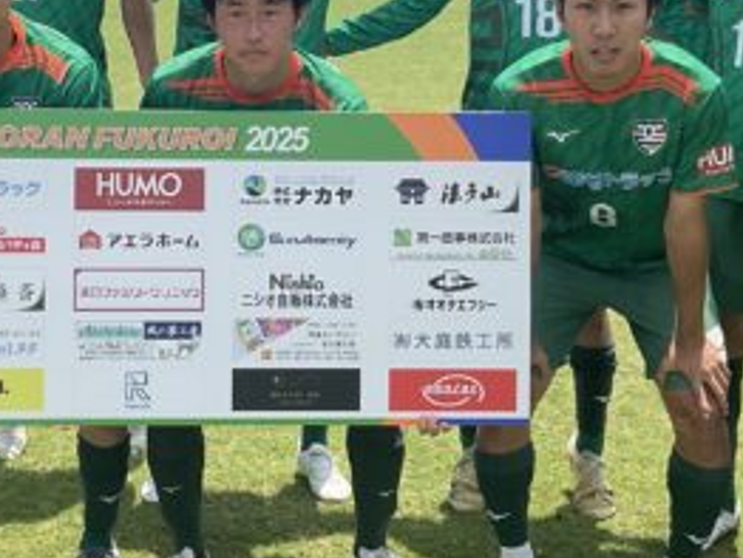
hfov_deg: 25.2
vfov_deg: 19.1
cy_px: 156
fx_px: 1654
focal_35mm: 77
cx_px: 264
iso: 16
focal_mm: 3
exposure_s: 1/1451
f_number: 1.8
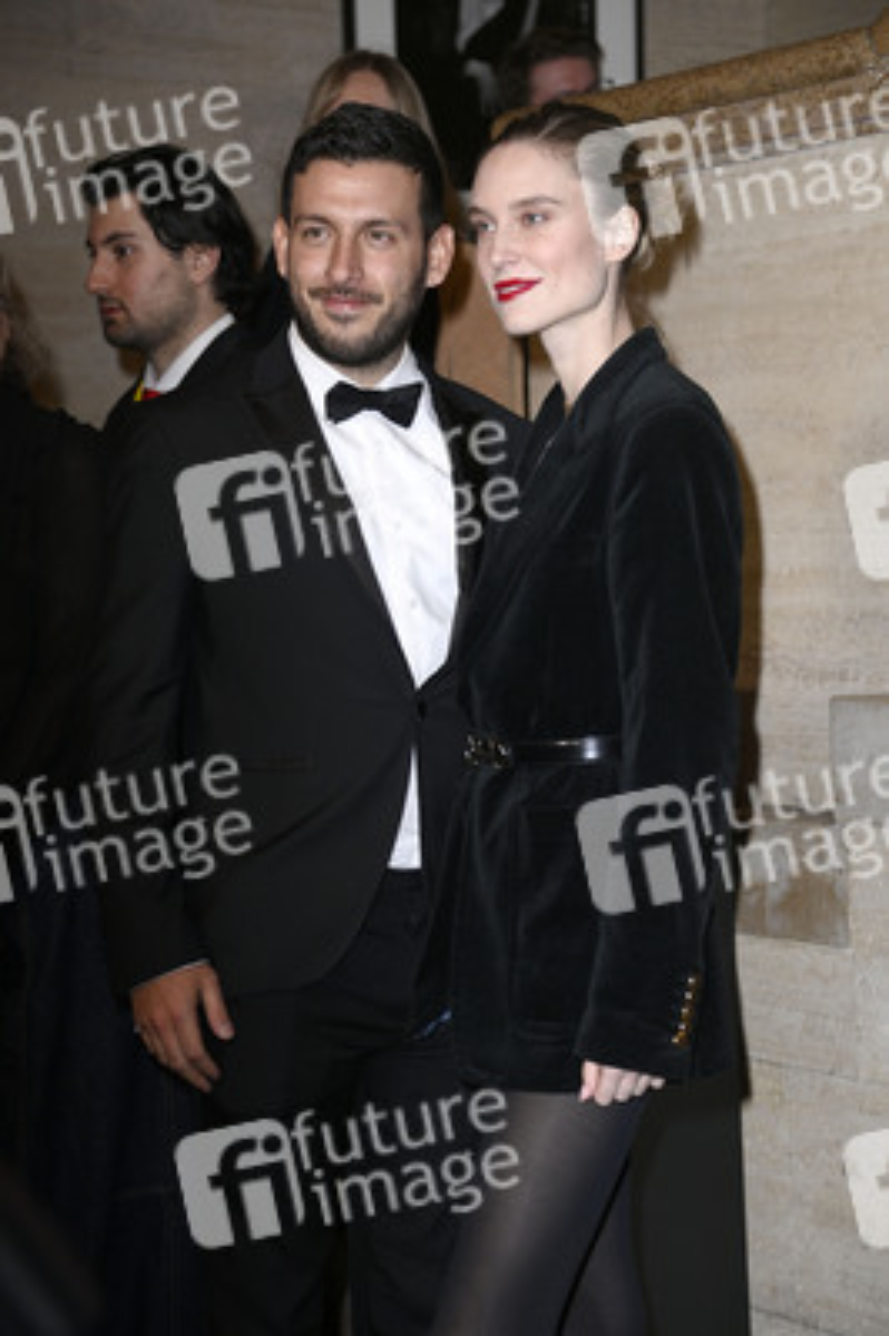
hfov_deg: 13.9
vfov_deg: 20.8
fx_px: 3636
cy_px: 668
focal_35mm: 98
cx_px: 444
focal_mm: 98
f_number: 5.3
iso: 500
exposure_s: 1/250
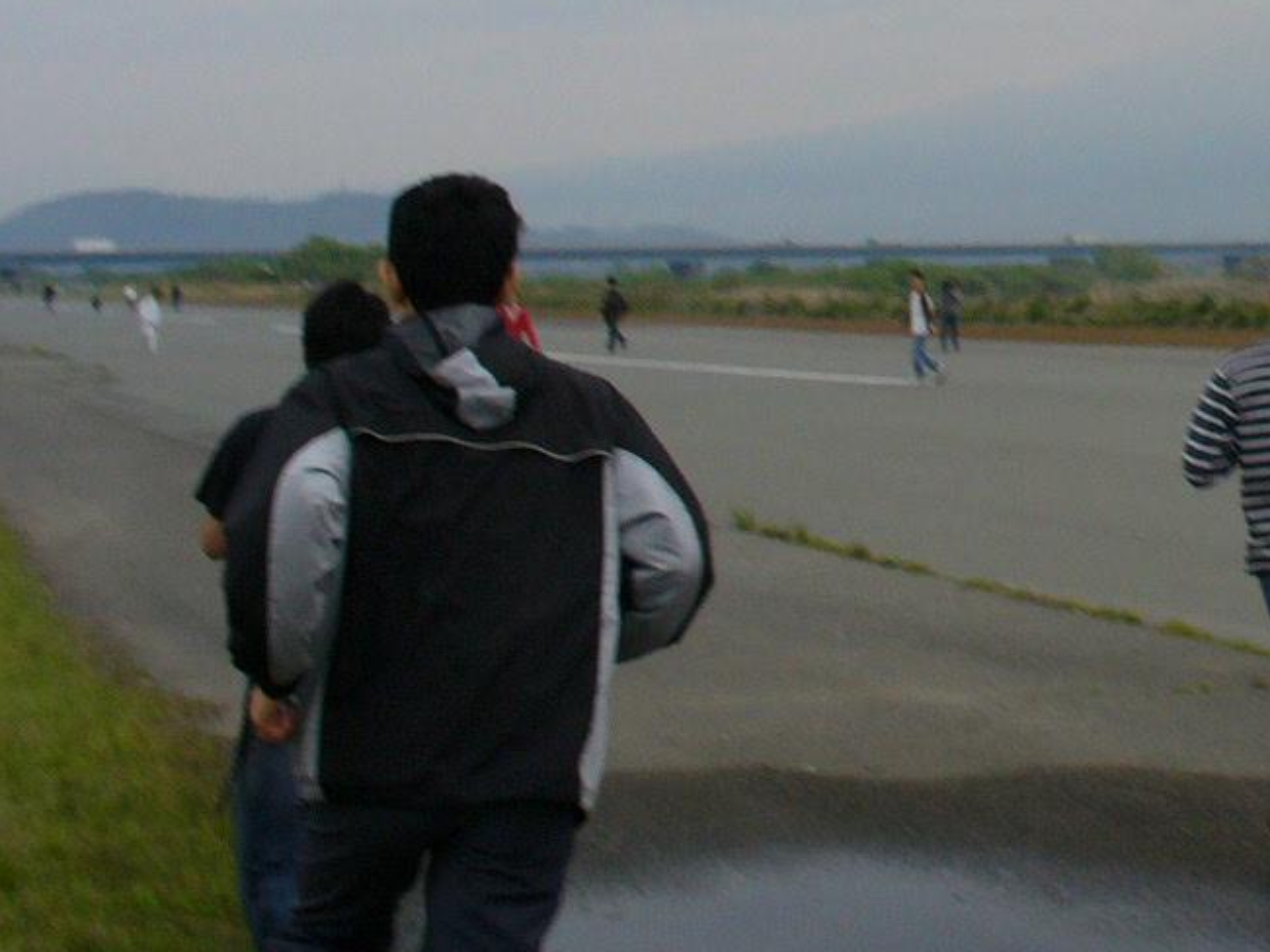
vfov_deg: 15.9
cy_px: 16
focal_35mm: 91
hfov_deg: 20.2
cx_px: 1526
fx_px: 3338
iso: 80
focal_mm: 6.1
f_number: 5.6
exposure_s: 1/250
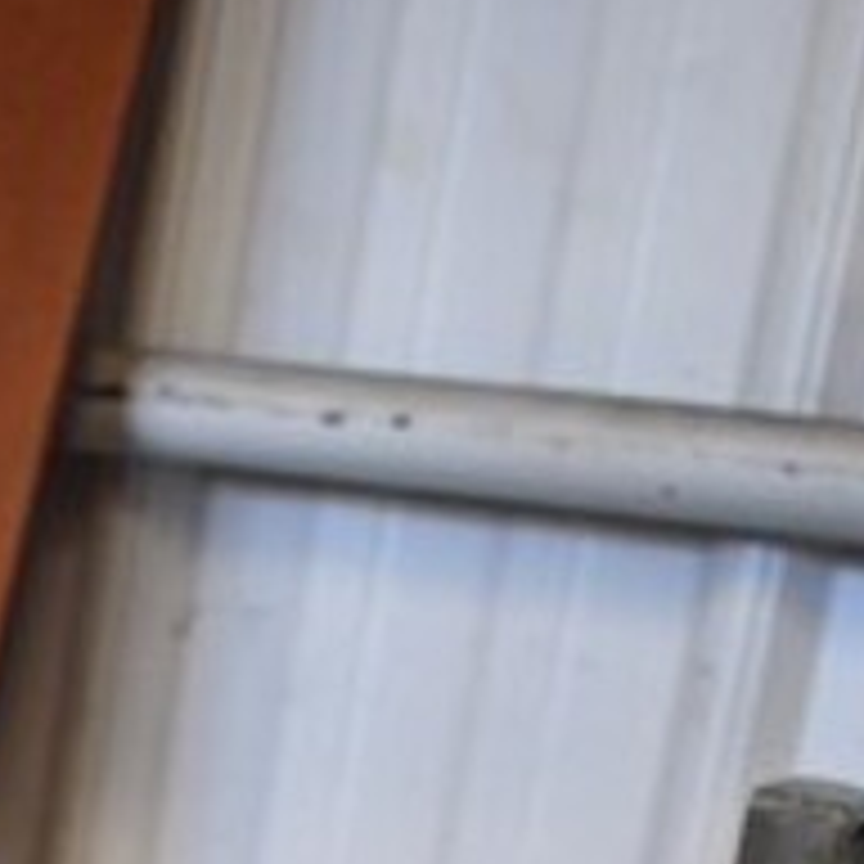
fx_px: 3078
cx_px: 86
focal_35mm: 109
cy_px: 1910
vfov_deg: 13.1
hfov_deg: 15.8
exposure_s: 1/125
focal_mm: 18
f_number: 3.5
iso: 900
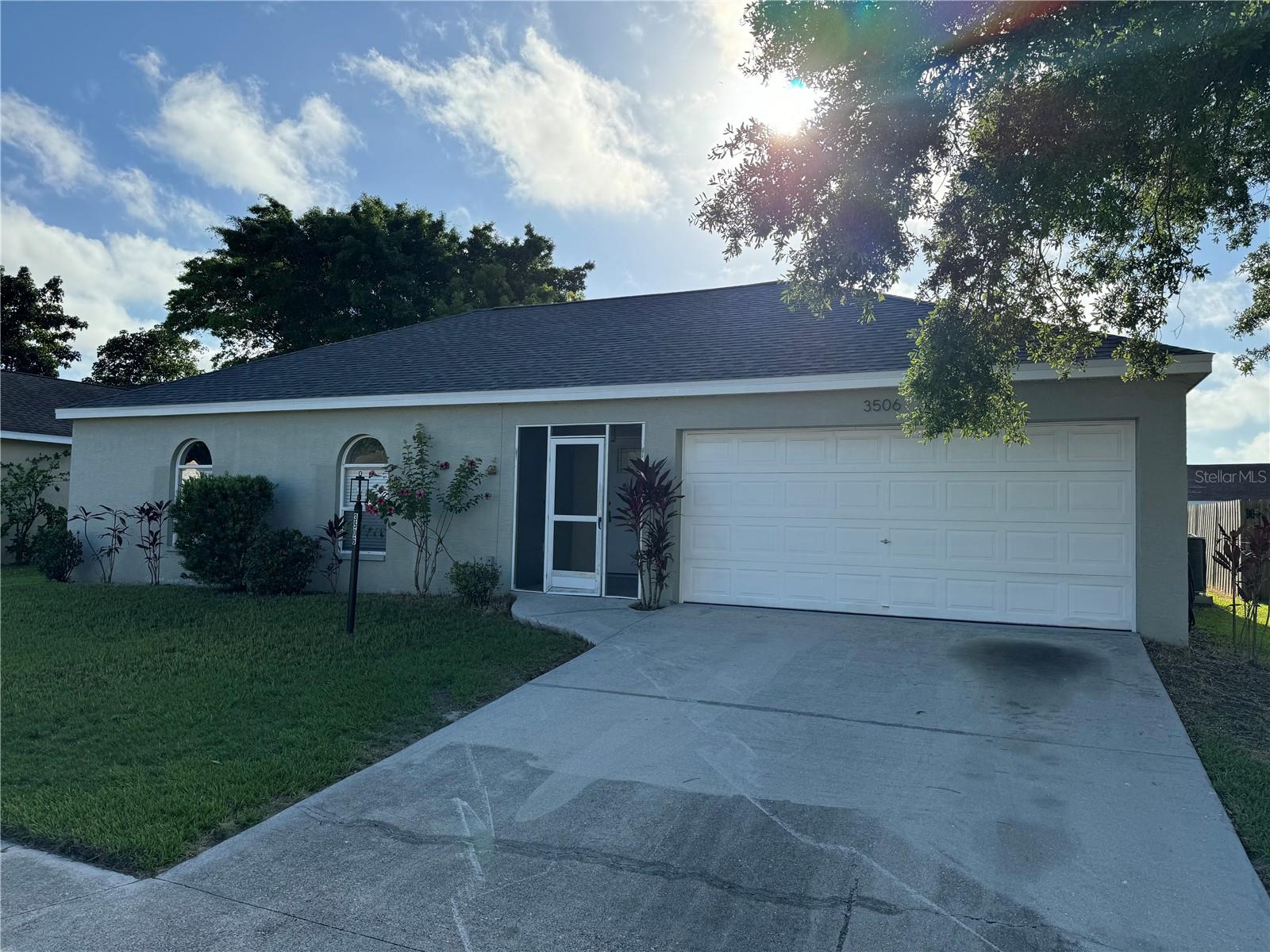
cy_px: 476
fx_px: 881
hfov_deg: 71.6
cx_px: 635
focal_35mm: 24
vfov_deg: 56.8
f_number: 1.78
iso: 80
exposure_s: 1/4049
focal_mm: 6.76
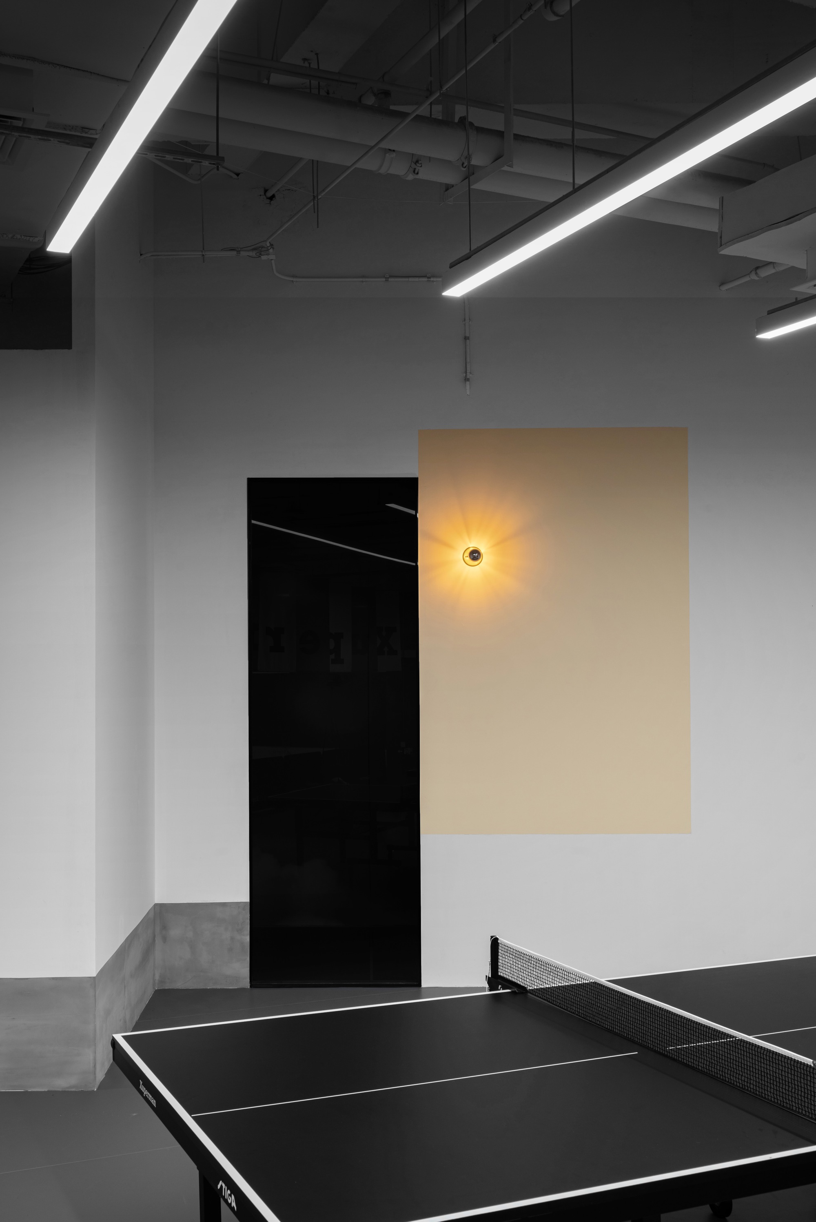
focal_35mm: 36
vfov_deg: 53.1
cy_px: 611
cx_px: 408
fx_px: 1223
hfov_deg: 36.9
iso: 100
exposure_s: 1/3
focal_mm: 36
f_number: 11
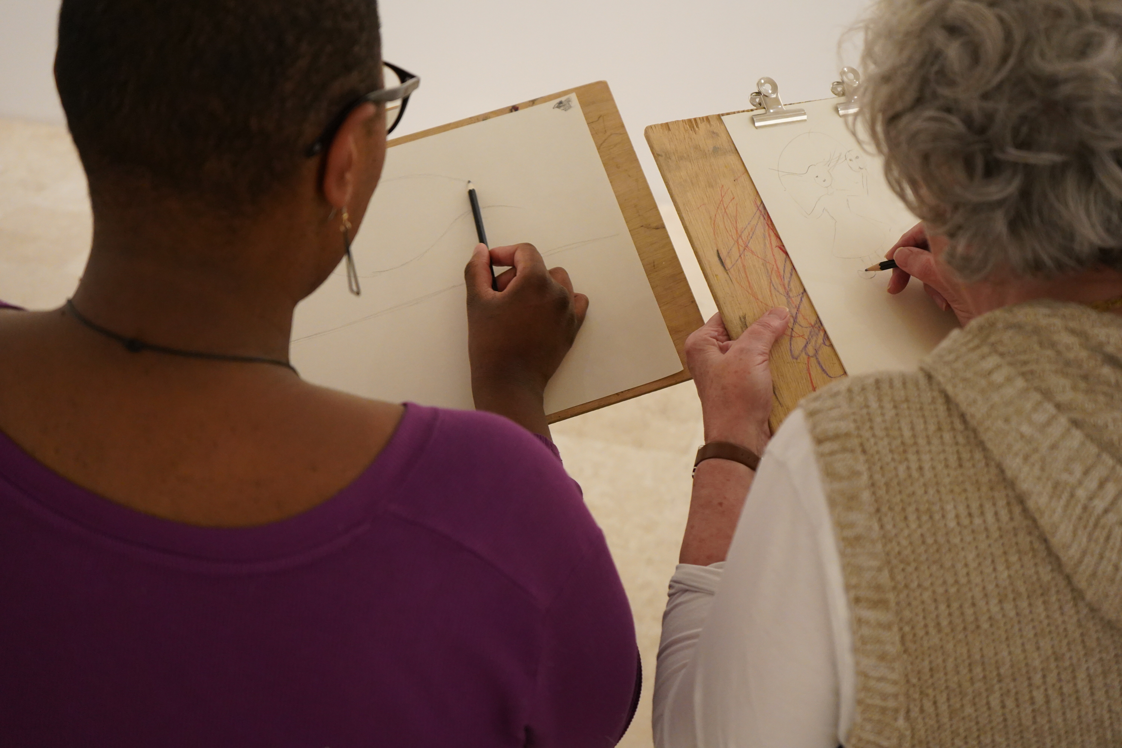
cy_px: 374
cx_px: 561
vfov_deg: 31.9
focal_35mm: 42
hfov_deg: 46.4
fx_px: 1309
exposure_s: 1/160
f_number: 4.5
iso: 5000
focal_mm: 42
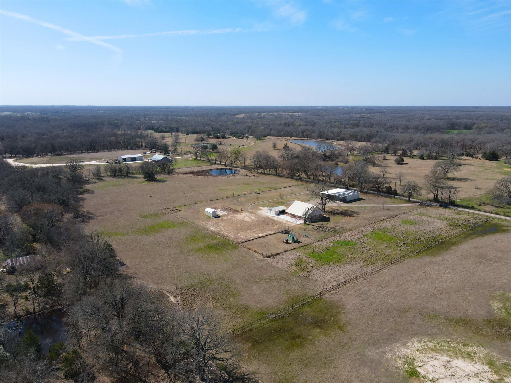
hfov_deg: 71.6
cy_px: 192
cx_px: 256
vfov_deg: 56.8
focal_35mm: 24
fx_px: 354
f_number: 2.8
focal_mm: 4.5
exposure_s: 1/640
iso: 100
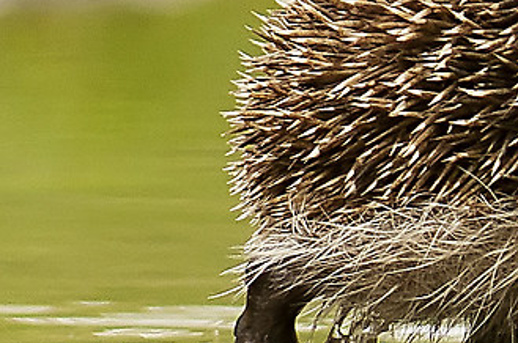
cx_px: 1461
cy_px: 387
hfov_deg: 1.8
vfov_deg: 1.2
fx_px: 16510
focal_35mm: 1150
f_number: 3.2
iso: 250
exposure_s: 1/800
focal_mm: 105
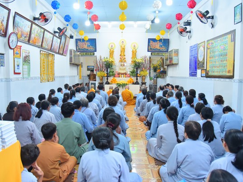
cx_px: 118
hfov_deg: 63.4
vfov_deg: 49.7
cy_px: 86
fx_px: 197
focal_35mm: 28
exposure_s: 1/125
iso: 1000
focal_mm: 24
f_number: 4.5
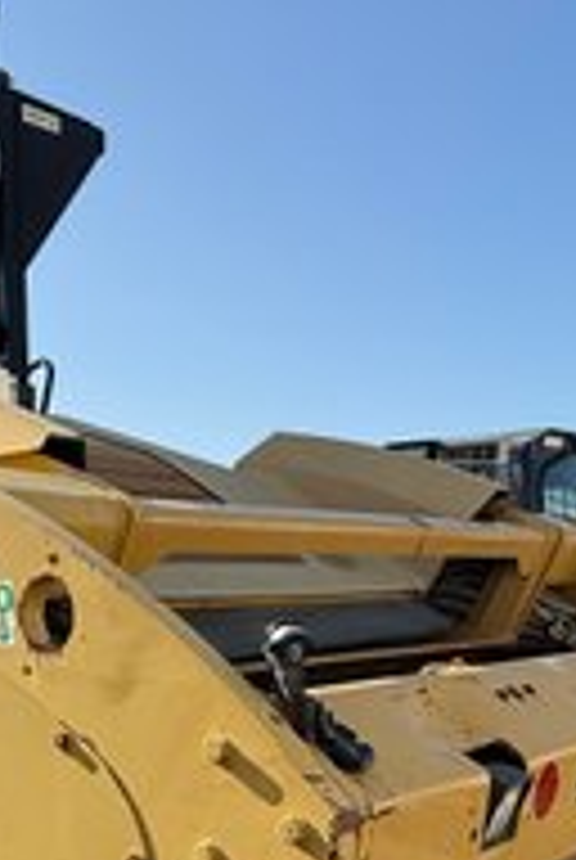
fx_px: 1148
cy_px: 772
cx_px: 65
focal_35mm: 48
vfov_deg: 38.3
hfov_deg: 27.2
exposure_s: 1/2506
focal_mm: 2.22
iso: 80
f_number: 2.2
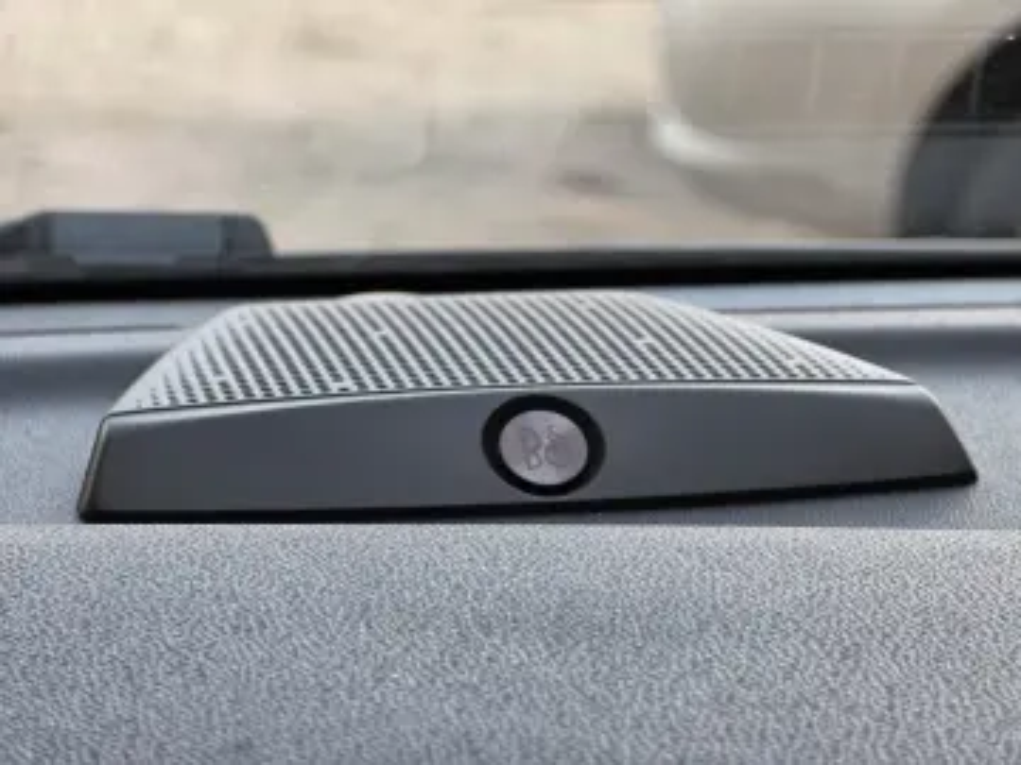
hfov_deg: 17.1
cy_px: 382
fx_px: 3392
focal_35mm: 115
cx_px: 510
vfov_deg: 12.9
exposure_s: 1/100
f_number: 3.4
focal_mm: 18.6
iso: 100
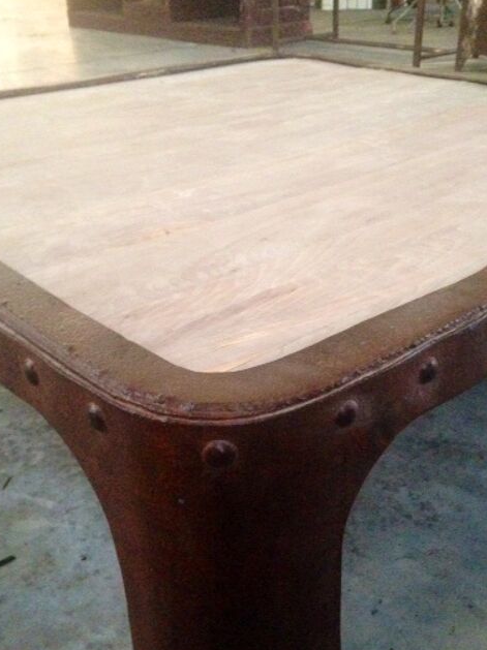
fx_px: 789
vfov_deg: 44.7
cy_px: 378
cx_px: 269
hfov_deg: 34.3
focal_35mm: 42
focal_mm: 4.12
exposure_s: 1/15
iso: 800
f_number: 2.4
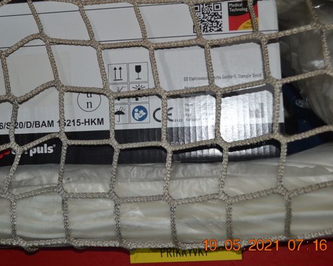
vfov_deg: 23.8
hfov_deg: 29.5
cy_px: 102
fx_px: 630
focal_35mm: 64
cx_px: 124
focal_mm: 30
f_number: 4.5
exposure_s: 1/13
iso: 640
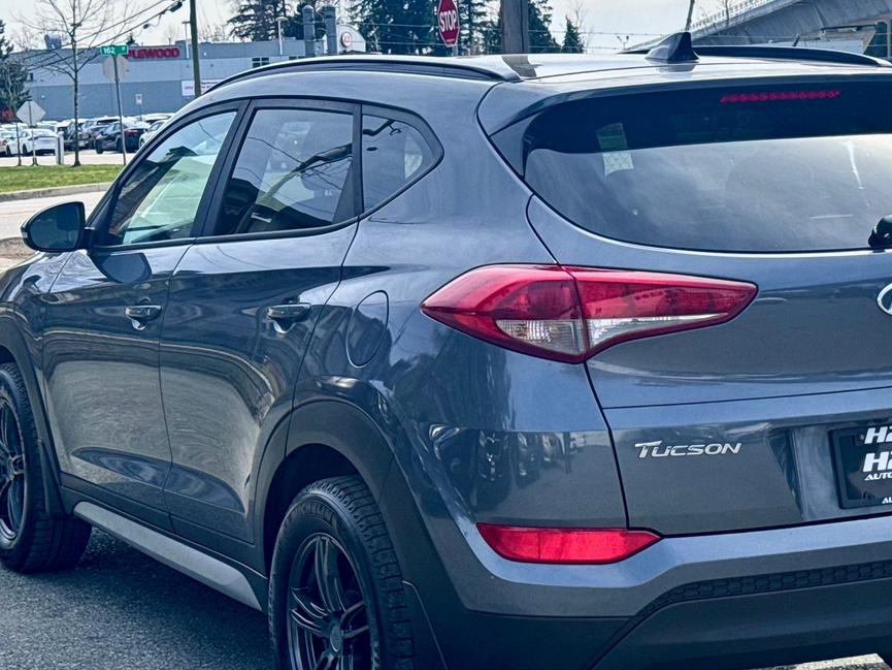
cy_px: 413
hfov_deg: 27.3
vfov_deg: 20.7
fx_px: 1830
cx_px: 586
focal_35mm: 71
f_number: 1.78
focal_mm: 6.76
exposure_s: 1/2252
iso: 64
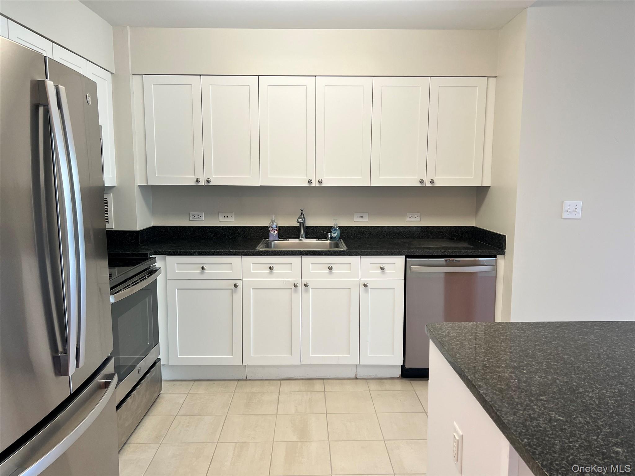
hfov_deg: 67.3
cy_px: 238
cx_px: 318
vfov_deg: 53.1
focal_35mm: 26
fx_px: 477
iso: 80
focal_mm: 5.7
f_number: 1.5
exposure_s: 1/60
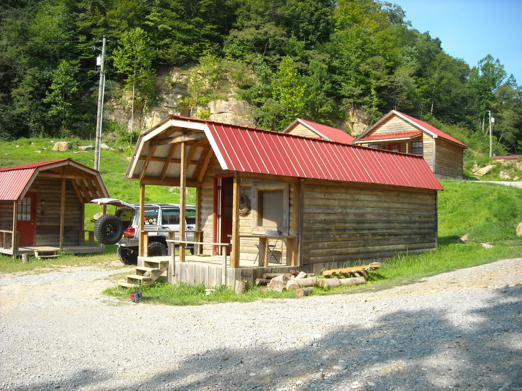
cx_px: 261
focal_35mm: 35
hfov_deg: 52.6
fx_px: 528
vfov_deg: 40.7
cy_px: 196
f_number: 2.8
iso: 64
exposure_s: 1/478
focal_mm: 5.7
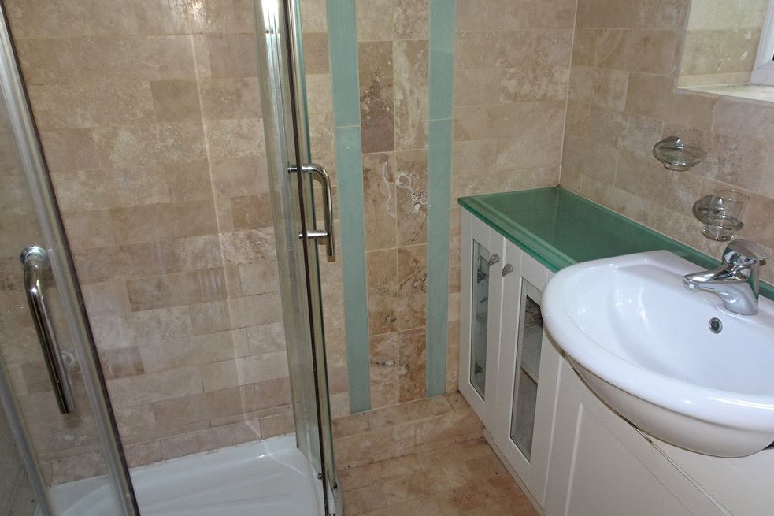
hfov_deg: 69.4
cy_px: 266
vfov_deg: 49.5
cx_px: 398
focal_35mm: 26
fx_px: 559
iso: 200
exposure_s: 1/13
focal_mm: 4.1
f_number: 4
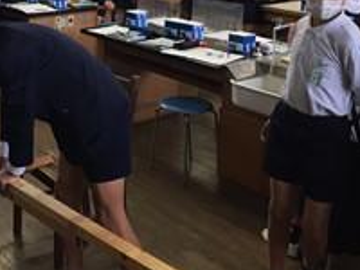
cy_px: 9
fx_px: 603
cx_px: 40
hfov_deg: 31.7
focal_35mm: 58
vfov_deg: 24.3
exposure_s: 1/30
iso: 40
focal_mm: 4.15
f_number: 2.2
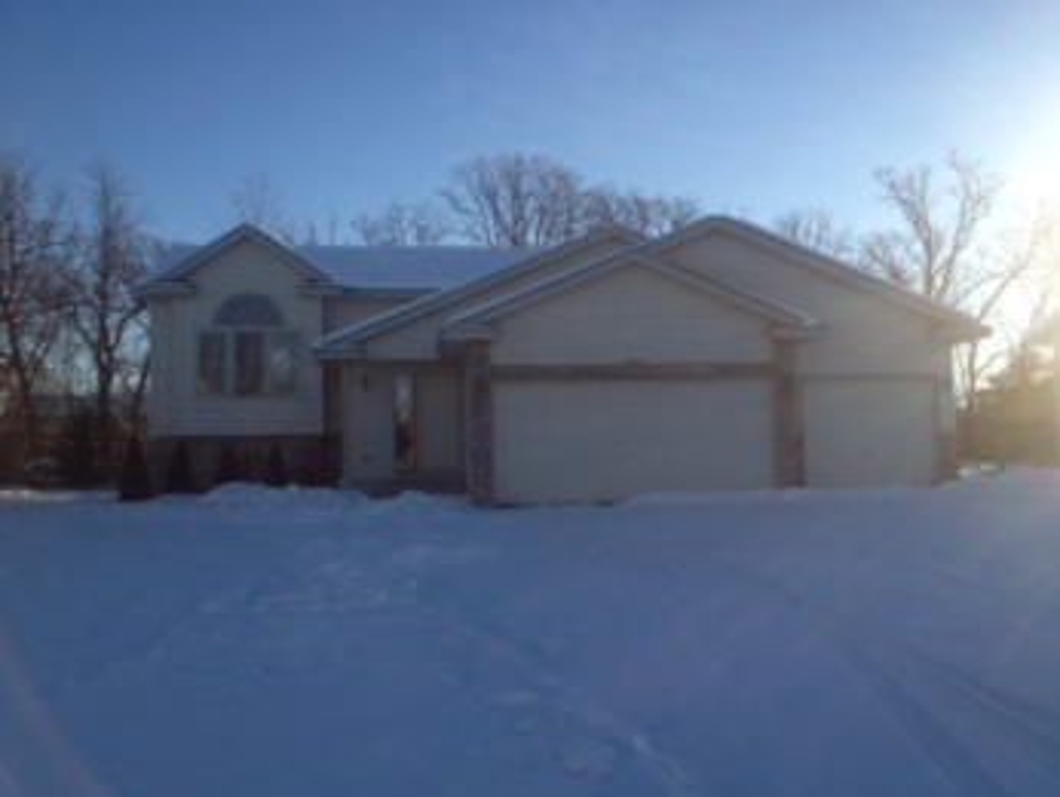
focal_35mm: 35
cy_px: 398
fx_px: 1073
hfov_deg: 52.6
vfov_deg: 40.7
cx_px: 530
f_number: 2.4
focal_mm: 4.28
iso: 50
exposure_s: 1/1493
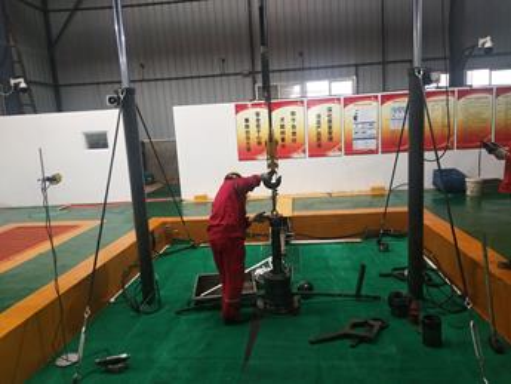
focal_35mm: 26
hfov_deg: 67.3
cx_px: 256
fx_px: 384
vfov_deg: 53.1
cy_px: 192
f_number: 2
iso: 160
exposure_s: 1/33.3
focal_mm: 3.88
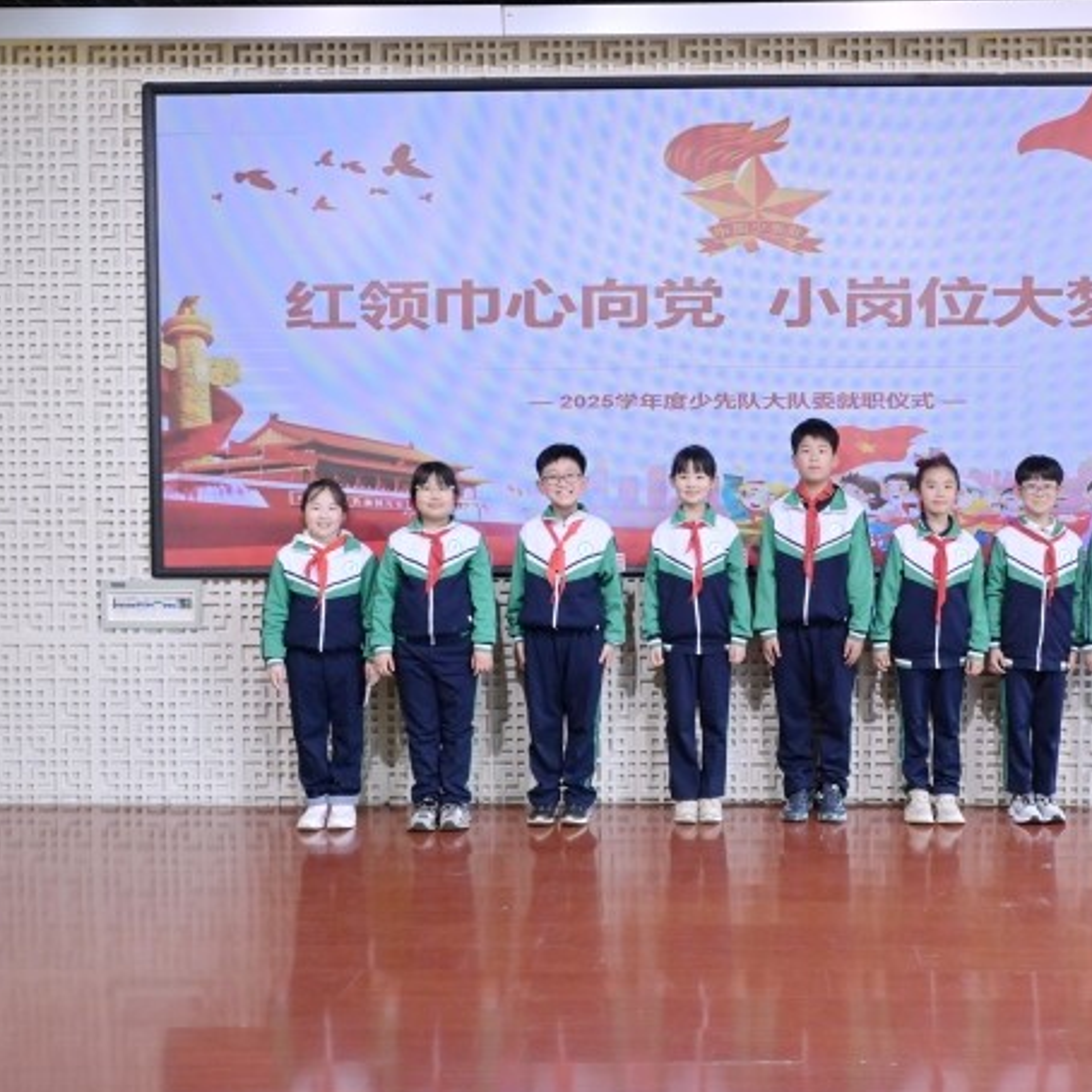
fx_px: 1368
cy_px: 550
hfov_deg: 42.9
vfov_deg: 43.5
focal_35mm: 38
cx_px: 726
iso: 1000
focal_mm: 19.5
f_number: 8
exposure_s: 1/60
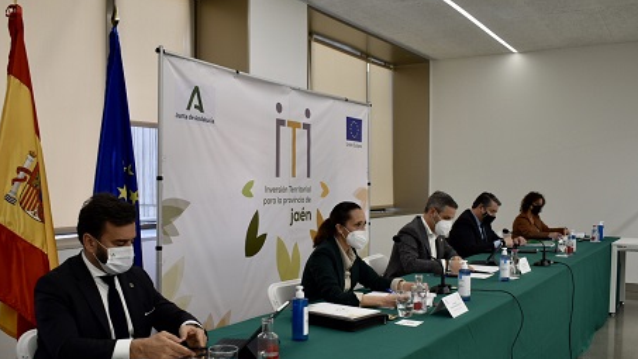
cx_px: 292
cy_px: 217
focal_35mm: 36
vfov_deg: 32.7
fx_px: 609
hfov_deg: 55.2
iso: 400
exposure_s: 1/80
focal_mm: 20
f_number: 4.5
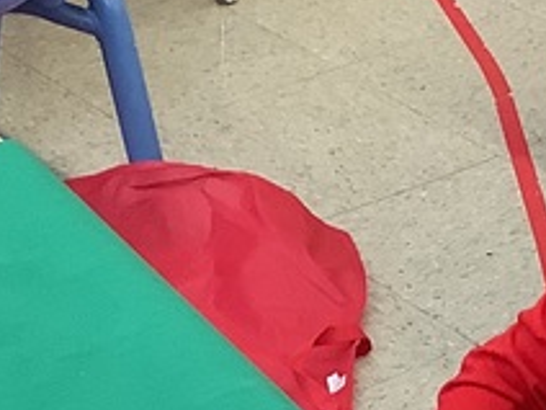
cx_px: 379
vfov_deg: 9.8
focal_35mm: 150
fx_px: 2366
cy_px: 459
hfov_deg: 13.1
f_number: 2.4
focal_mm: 3.3
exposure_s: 1/50
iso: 100
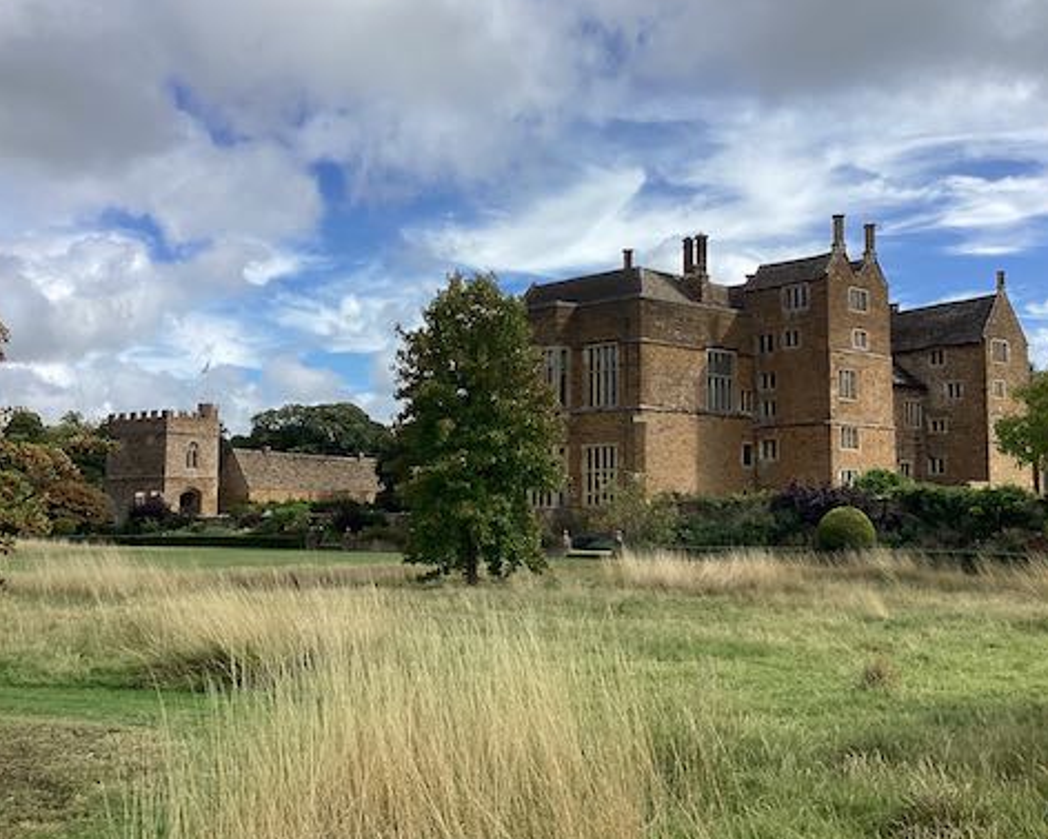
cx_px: 546
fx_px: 1272
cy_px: 406
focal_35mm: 41
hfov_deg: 44.8
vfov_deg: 36.5
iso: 25
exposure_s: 1/1894
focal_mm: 3.3
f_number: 2.4
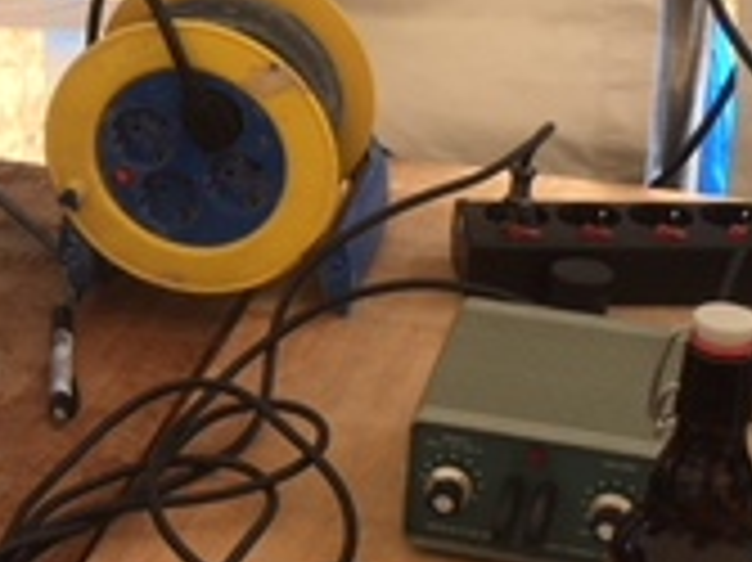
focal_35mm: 111
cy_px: 234
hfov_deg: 17.3
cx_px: -18
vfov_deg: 13.3
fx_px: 2410
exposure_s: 1/377
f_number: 2.2
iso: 25
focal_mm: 4.15
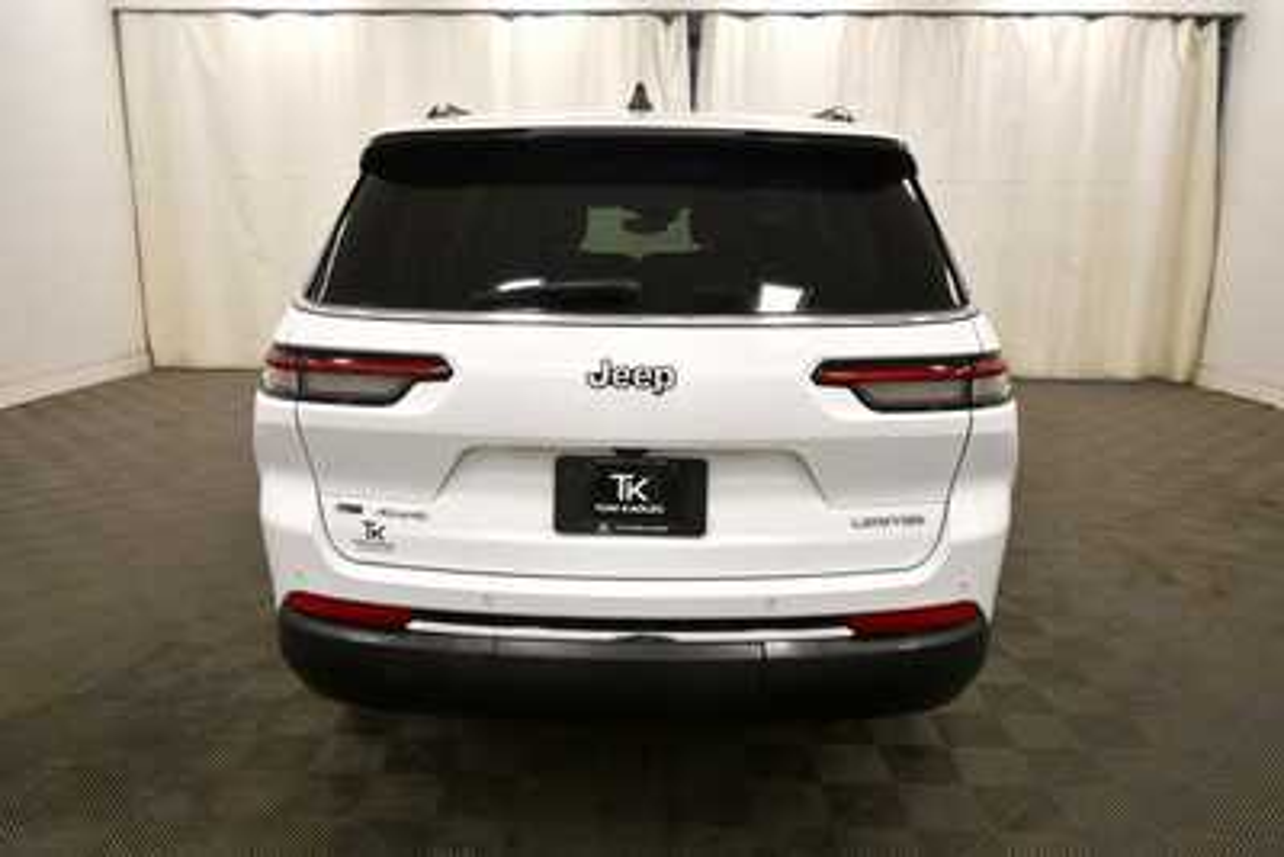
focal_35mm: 24
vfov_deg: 53.2
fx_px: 856
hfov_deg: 73.7
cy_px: 428
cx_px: 642
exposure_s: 1/250
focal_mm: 16
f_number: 5.3
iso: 640
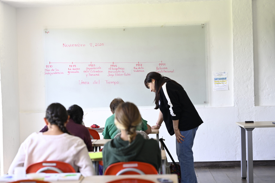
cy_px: 92
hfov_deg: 23.9
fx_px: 649
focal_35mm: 85
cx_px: 138
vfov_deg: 16.1
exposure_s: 1/250
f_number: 3.2
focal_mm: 85
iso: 400
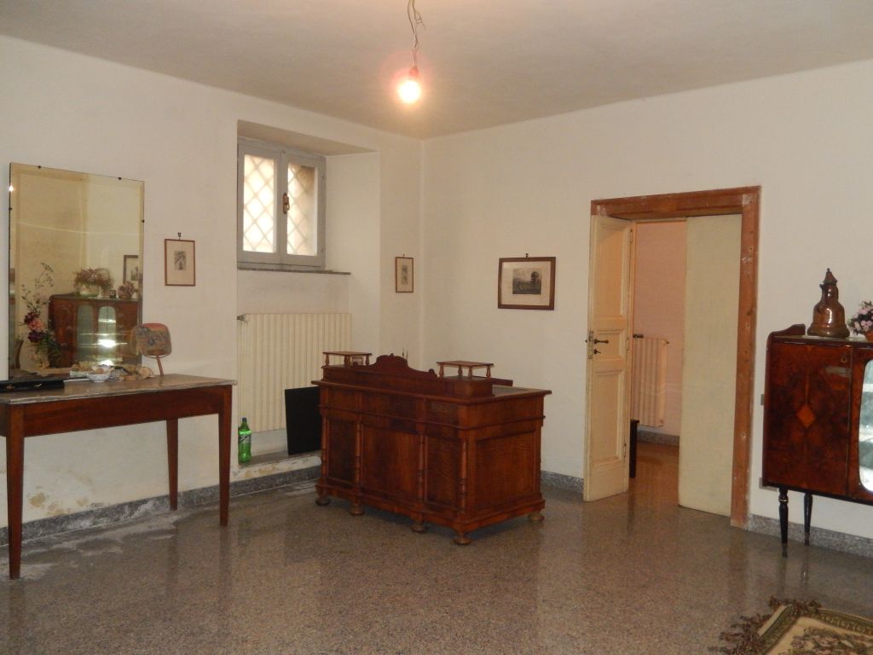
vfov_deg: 44.2
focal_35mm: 32
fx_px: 807
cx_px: 436
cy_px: 328
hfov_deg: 56.8
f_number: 3.8
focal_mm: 5.7
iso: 500
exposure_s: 1/30
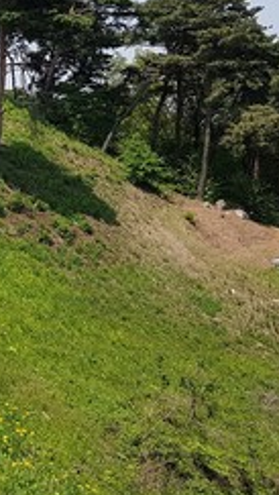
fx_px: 919
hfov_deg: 16.2
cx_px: -106
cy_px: 84
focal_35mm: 70
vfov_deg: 29.3
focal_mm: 4.2
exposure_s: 1/2088
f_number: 1.7
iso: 40
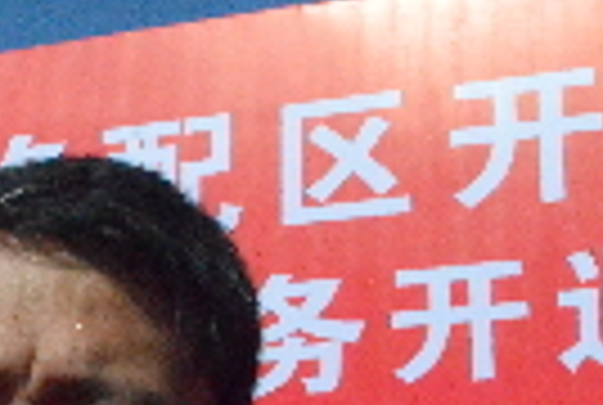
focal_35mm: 117
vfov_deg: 11.5
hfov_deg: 17.1
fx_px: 1962
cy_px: 493
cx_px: 9
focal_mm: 21
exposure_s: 1/6000
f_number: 22
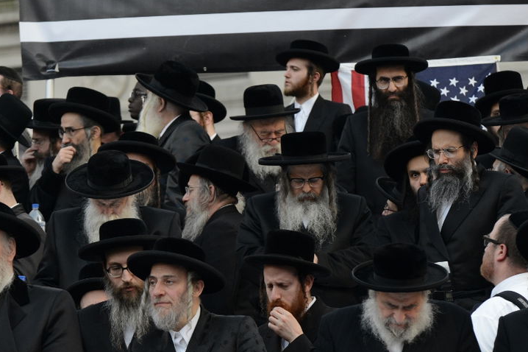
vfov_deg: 5.0
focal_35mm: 273
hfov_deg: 7.5
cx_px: 205
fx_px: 4002
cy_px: 204
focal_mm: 140
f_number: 8
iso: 1250
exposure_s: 1/320
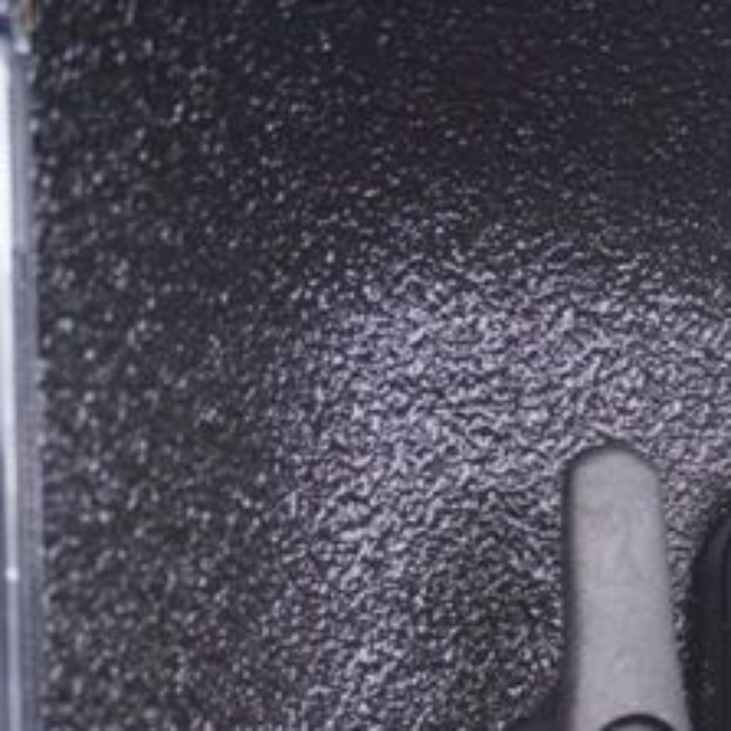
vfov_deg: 12.8
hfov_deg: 12.7
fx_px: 3082
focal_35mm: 129
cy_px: 1108
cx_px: 1164
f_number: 4.5
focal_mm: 22
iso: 200
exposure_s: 1/160
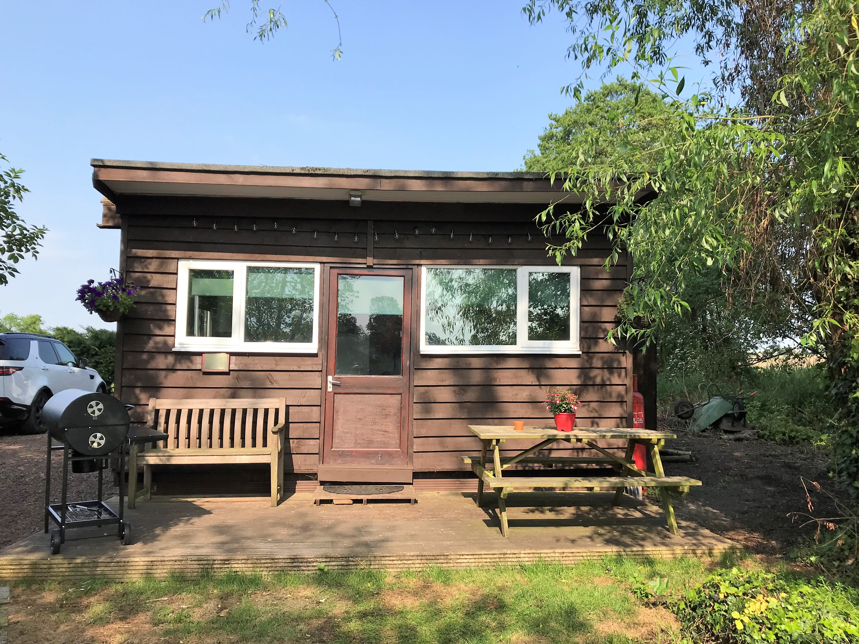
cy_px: 329
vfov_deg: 48.2
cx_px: 432
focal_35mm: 29
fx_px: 720
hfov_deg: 61.7
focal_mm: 3.99
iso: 20
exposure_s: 1/1330
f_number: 1.8
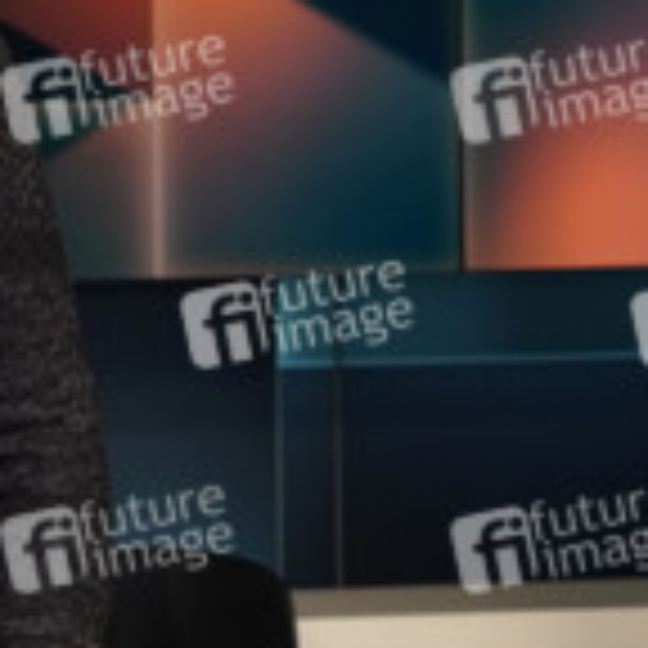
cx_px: -272
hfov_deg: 16.0
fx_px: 2139
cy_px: 202
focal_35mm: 101
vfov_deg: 17.2
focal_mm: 38
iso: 2000
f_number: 5
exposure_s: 1/160
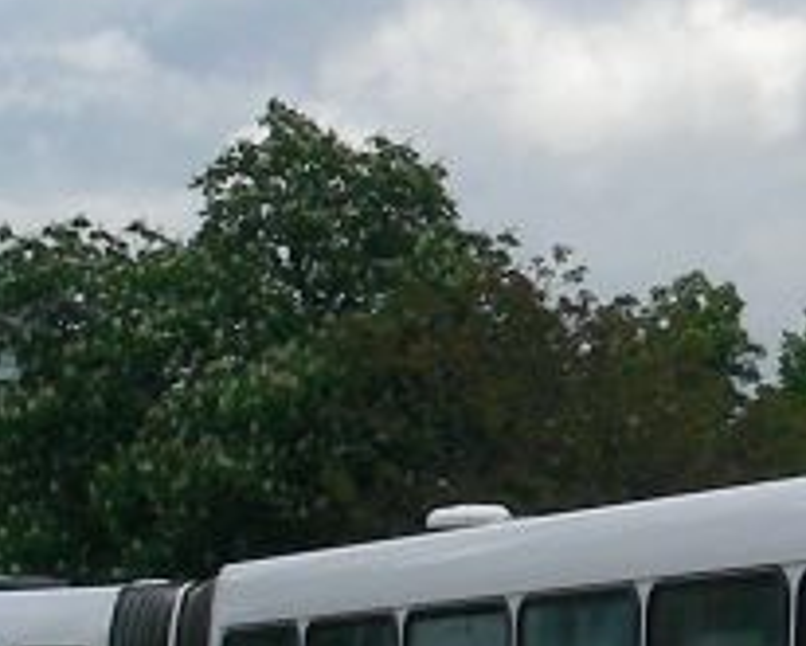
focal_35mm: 200
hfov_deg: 9.5
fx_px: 4773
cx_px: 935
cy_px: 407
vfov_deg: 7.7
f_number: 4
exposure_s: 1/589
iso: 50
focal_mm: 7.4
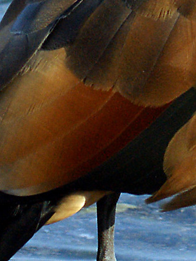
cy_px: -89
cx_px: 337
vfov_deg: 2.7
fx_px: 5594
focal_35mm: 741
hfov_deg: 2.0
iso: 400
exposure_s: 1/800
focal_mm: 90
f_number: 8
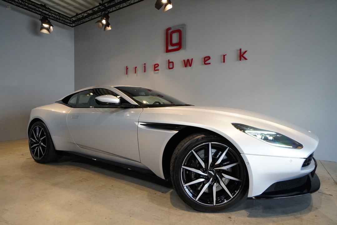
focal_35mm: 20
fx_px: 183
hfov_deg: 85.4
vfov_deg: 63.3
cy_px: 112
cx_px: 168
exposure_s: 1/80
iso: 2000
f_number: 6.3
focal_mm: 13
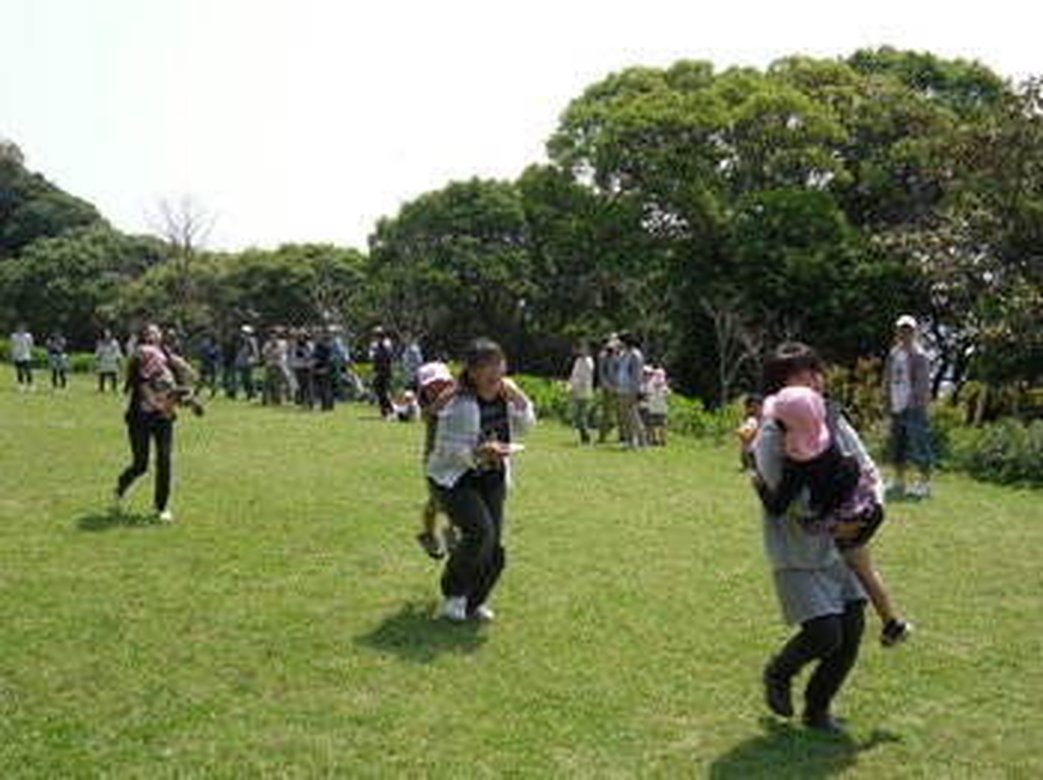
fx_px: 1385
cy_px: 390
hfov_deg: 41.3
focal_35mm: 46
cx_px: 522
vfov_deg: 31.5
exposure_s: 1/320
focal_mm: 8.2
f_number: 4.3
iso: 64
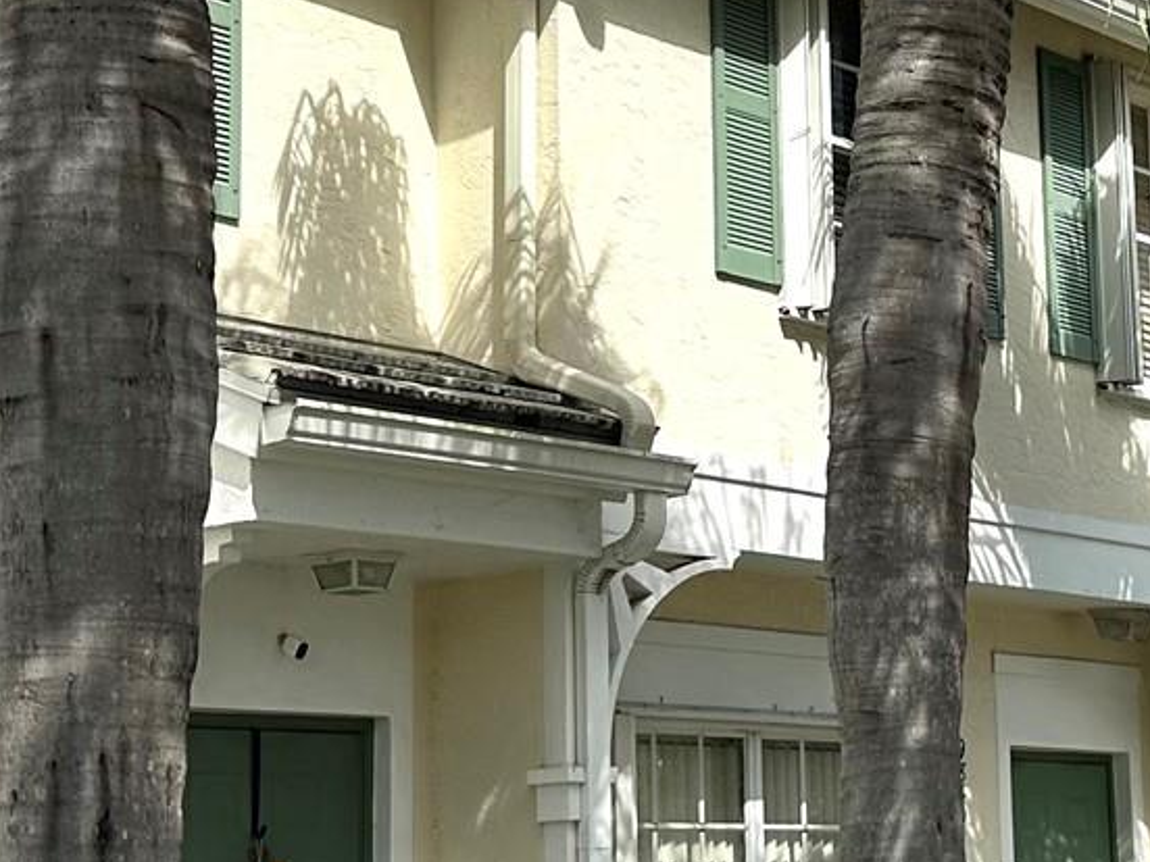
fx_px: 2957
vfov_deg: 16.6
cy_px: 339
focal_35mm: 89
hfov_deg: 21.8
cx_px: 860
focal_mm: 6.86
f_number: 1.78
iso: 80
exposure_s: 1/5000
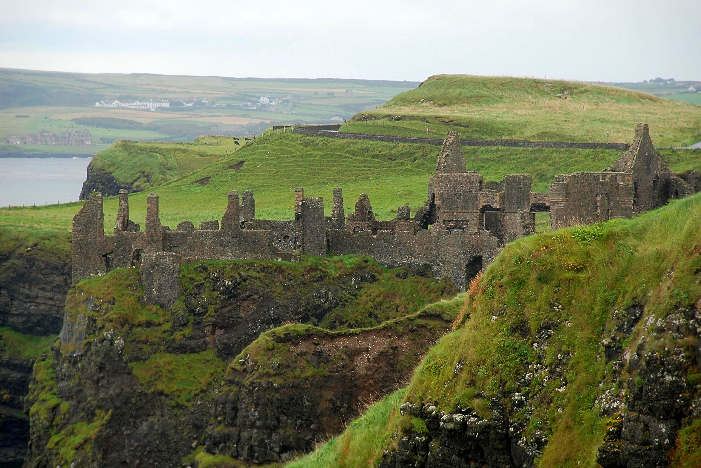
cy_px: 234
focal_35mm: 202
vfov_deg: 6.8
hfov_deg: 10.2
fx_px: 3943
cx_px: 350
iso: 280
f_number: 5.6
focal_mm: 135
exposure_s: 1/125
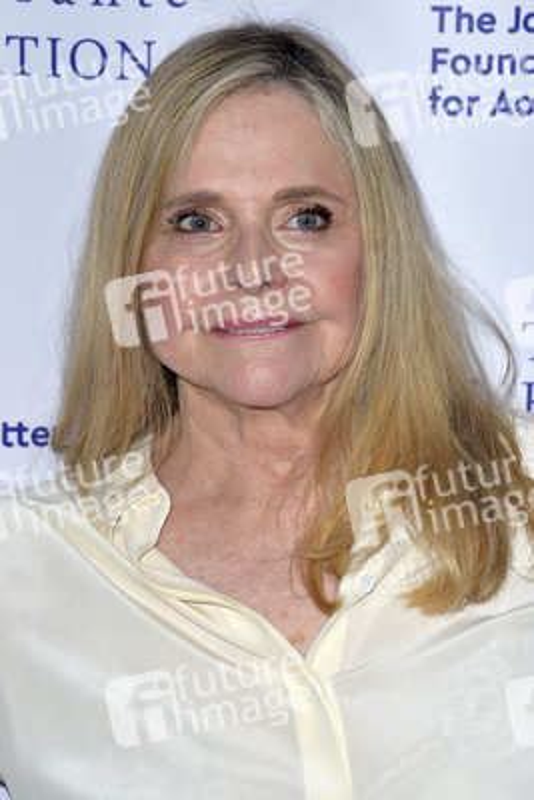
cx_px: 267
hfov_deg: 9.5
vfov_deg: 14.1
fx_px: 3223
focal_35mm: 145
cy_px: 400
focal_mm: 145
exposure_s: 1/250
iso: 400
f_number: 6.3
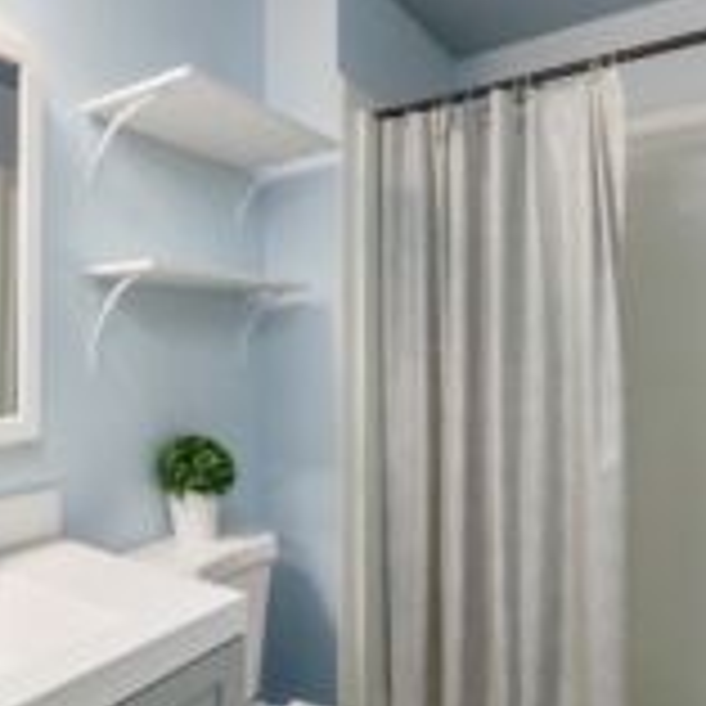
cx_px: 175
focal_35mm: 26
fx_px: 600
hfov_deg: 57.8
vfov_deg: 60.9
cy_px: 375
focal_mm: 12
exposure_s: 1/13
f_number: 7.1
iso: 1000
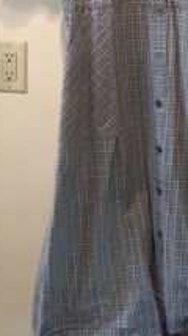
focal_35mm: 59
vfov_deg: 34.6
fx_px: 524
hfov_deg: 19.9
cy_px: 77
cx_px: 175
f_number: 2.2
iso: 200
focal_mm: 4.15
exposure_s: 1/30
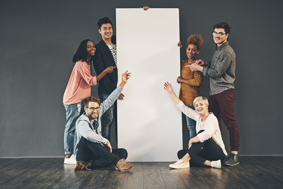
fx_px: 393
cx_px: 142
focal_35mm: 50
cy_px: 94
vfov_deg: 27.0
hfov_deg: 39.6
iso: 400
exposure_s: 1/125
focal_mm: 50
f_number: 2.2
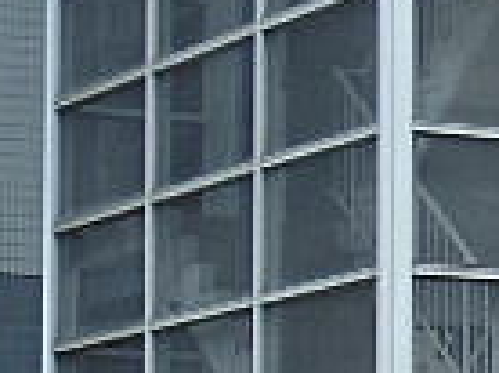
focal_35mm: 265
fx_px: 3813
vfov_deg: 5.6
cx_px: 1125
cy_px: 471
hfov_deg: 7.1
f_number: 4.5
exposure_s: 1/80
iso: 64
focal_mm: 10.11
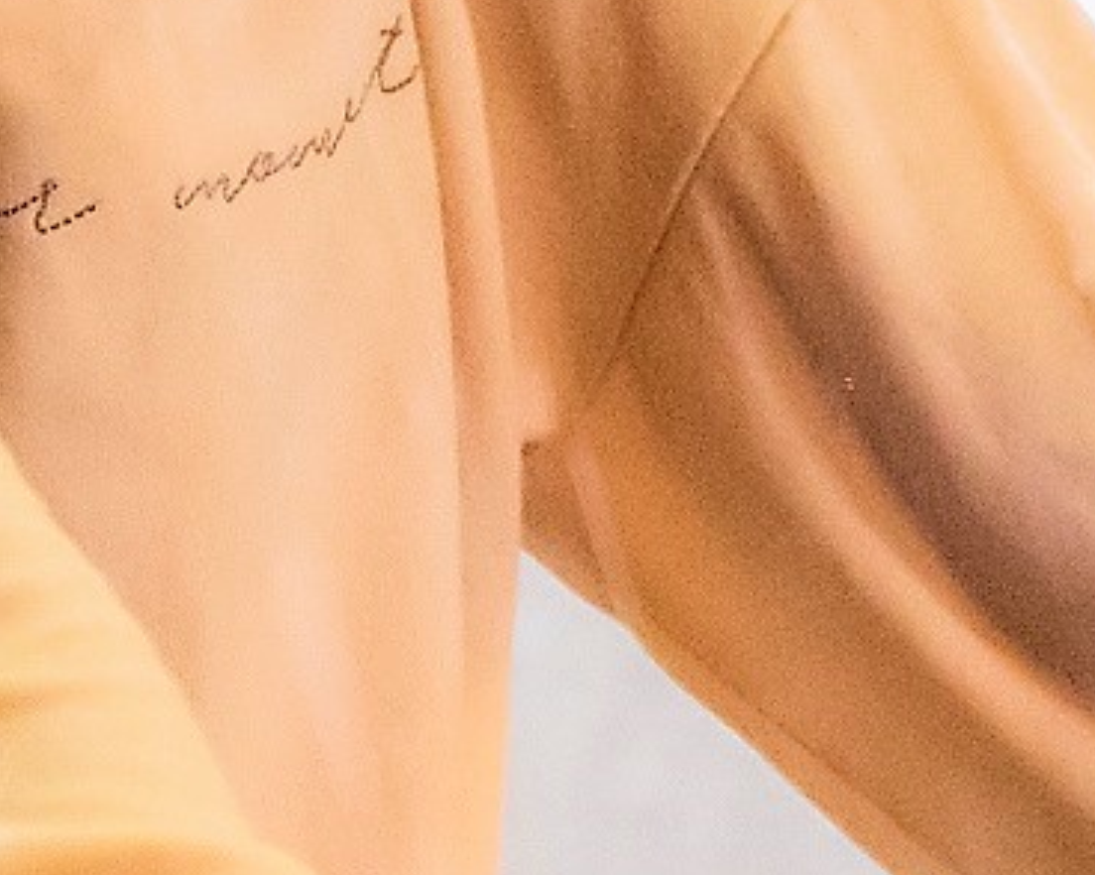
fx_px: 38998
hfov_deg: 1.6
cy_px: -176
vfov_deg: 1.3
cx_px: 1889
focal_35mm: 1204
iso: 5000
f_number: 2.8
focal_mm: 200
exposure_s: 1/200
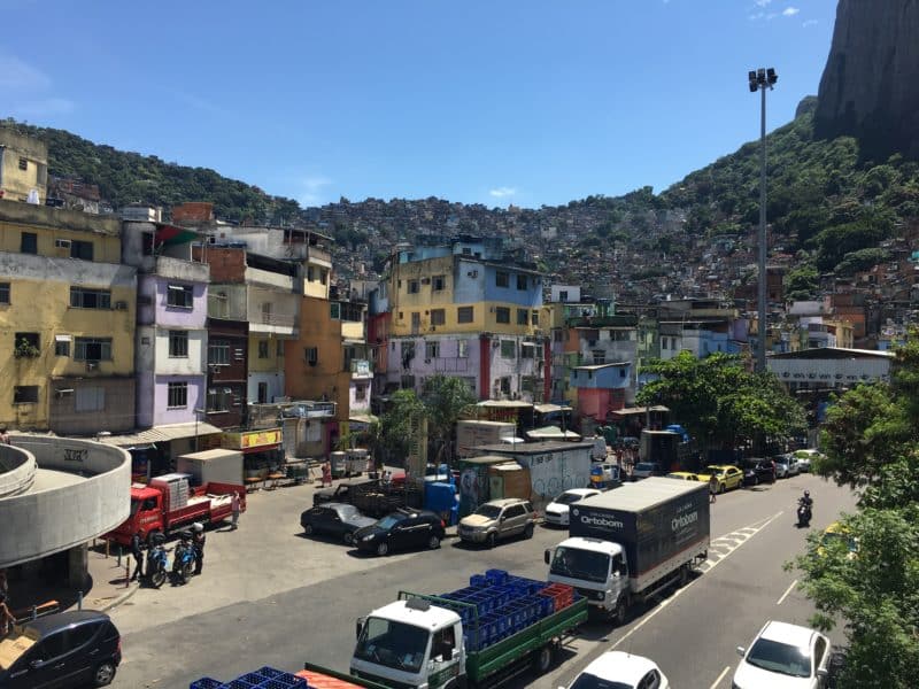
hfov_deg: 61.7
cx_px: 460
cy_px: 344
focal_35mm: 29
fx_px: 770
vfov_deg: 48.2
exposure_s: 1/1282
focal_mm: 4.15
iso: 25
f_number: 2.2
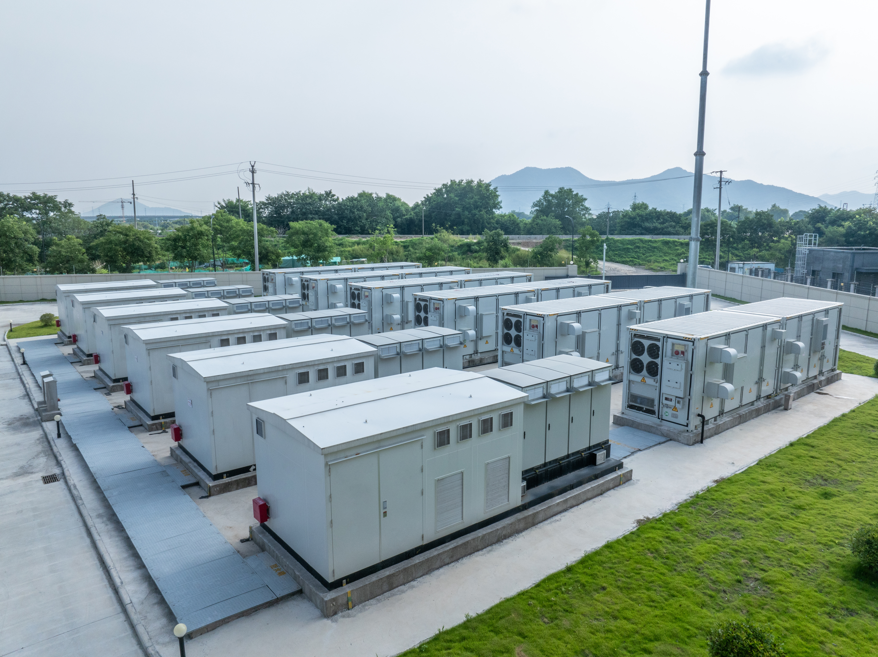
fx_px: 608
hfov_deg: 71.6
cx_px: 439
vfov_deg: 56.8
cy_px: 328
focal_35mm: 24
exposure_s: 1/320
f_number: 11
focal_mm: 12.3
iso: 100
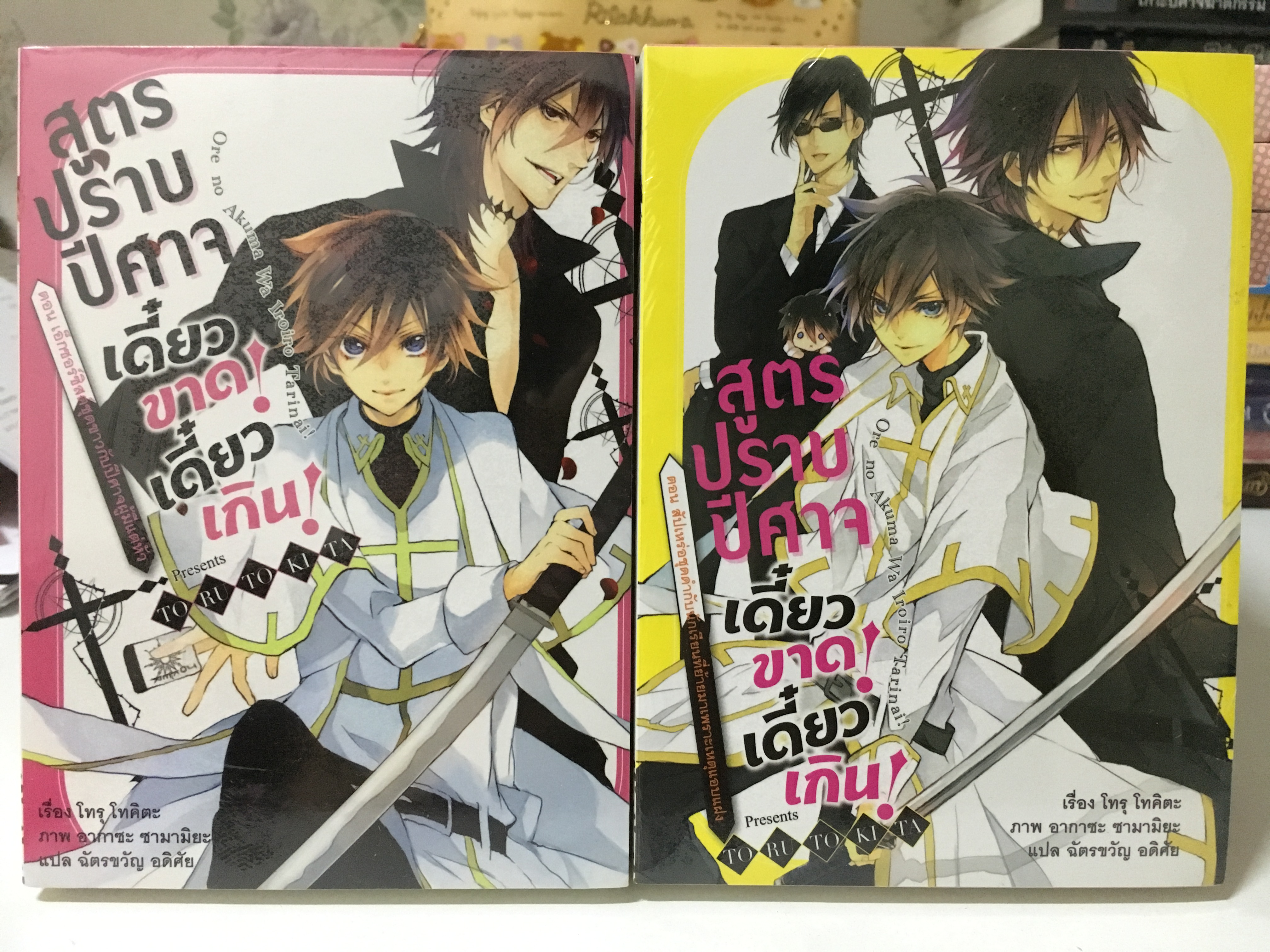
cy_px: 476
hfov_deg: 61.7
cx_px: 635
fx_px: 1064
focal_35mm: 29
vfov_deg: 48.2
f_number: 2.2
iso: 320
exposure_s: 1/17
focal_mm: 4.15
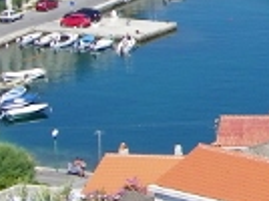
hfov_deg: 9.6
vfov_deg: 7.5
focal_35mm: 196
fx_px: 1520
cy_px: 58
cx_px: 490
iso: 80
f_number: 7.6
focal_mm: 7.2
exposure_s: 1/200
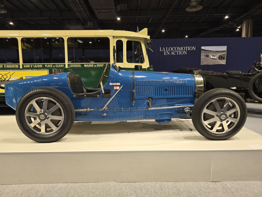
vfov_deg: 58.9
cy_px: 98
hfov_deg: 73.9
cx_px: 131
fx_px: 174
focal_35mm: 23
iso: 50
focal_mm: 6.3
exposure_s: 1/50
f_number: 1.7
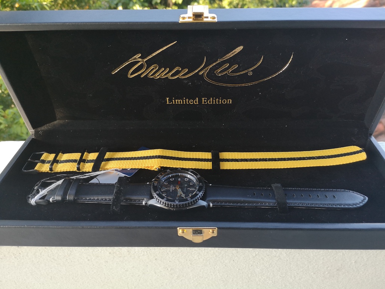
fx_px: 300
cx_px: 192
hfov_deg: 65.3
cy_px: 144
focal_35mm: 27
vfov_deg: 51.4
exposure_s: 1/125
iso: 50
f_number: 1.8
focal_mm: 3.95
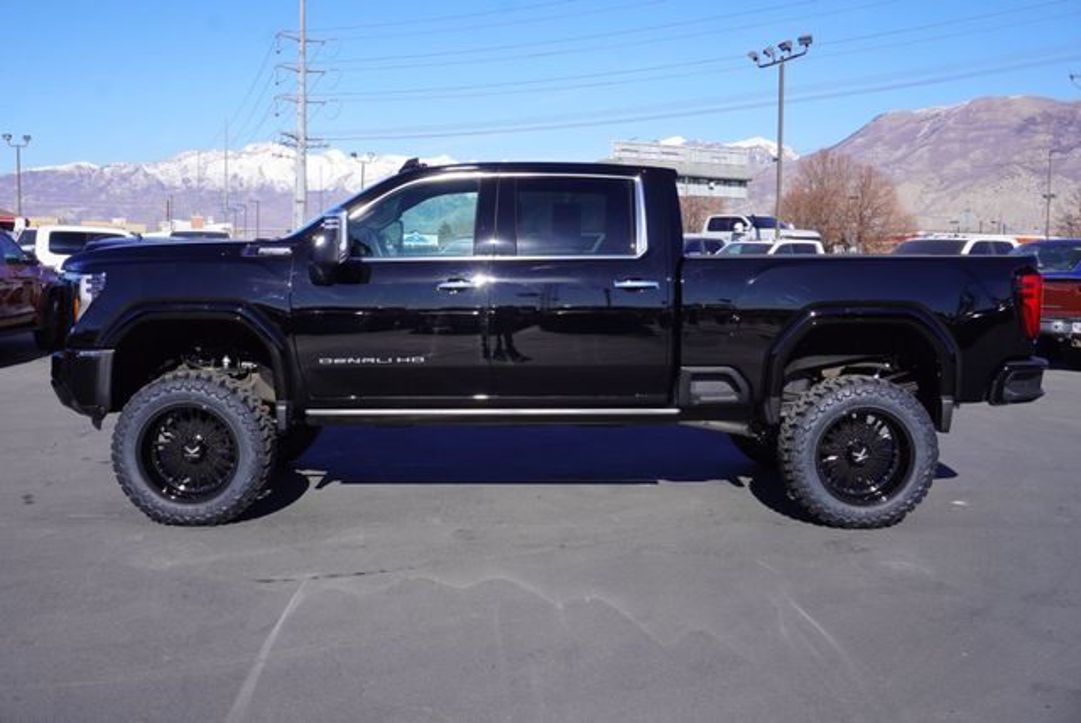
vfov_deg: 36.9
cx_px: 540
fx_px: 1082
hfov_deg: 53.1
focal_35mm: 36
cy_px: 362
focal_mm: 24
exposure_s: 1/125
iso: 100
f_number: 10
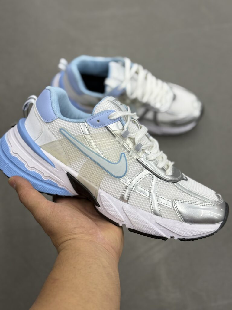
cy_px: 155
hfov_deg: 30.3
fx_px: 429
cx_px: 116
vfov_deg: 39.7
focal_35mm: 48
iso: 50
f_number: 1.78
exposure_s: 1/121
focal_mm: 6.76
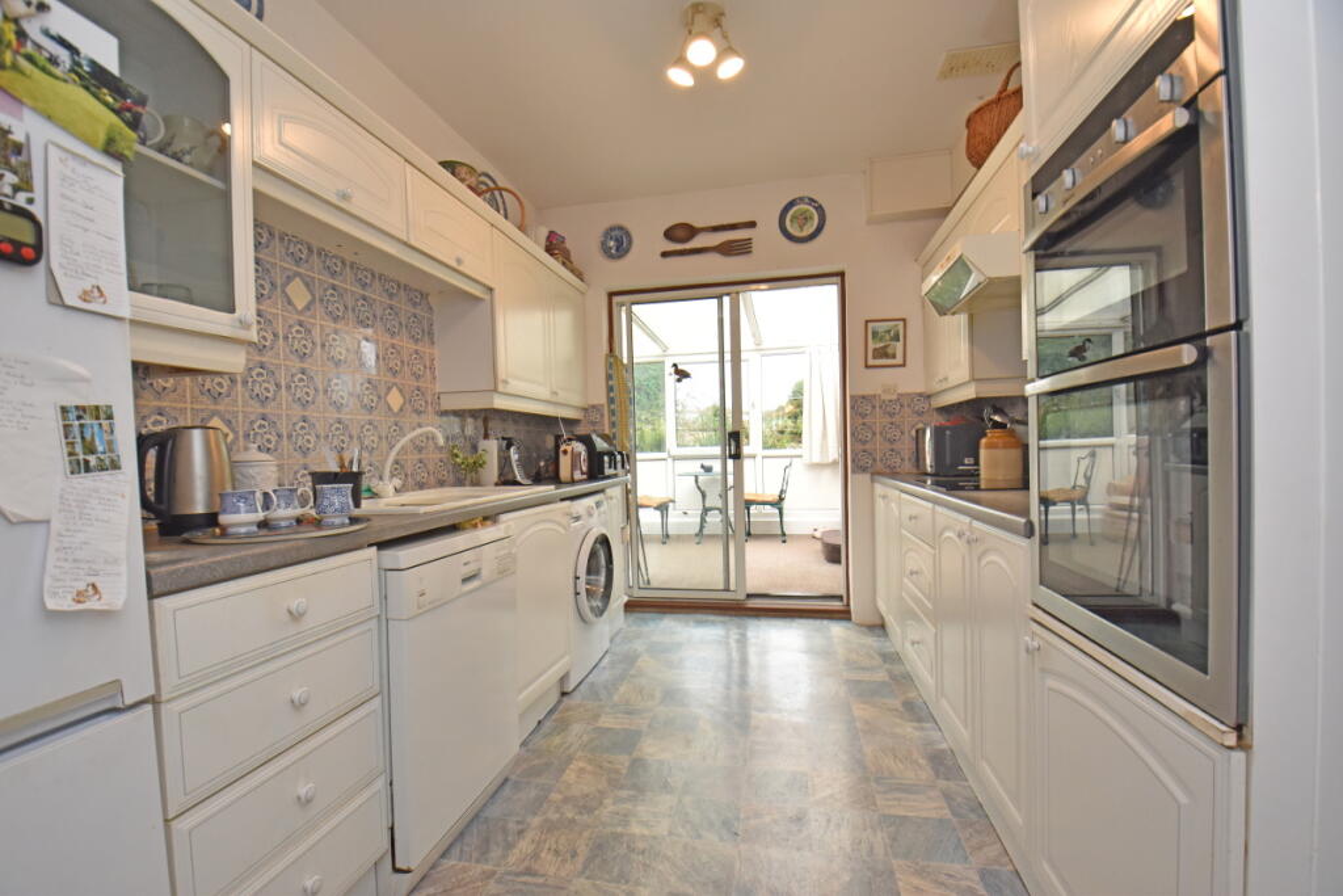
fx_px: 560
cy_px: 448
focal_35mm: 15
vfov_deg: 77.3
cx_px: 672
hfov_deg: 100.4
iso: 640
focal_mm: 10
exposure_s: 1/200
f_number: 5
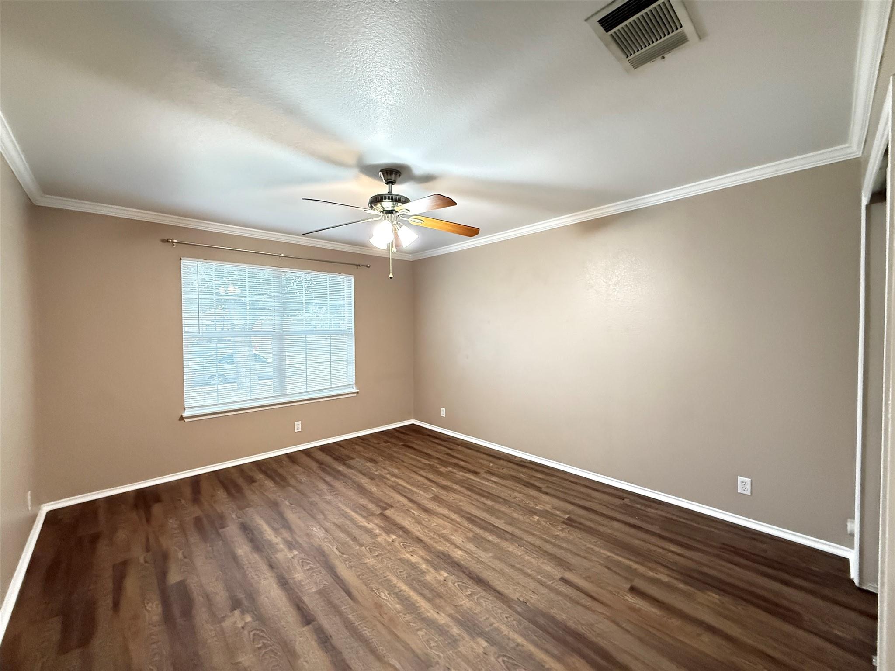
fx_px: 362
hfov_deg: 102.1
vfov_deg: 85.7
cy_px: 336
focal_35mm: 14
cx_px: 448
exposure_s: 1/60
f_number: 2.2
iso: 1000
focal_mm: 2.22
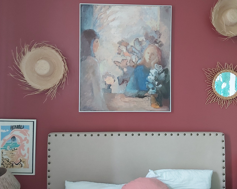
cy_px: 74
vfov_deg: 44.3
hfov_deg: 54.1
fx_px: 231
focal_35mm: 33
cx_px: 132
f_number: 1.7
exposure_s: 1/60
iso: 250
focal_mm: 3.92
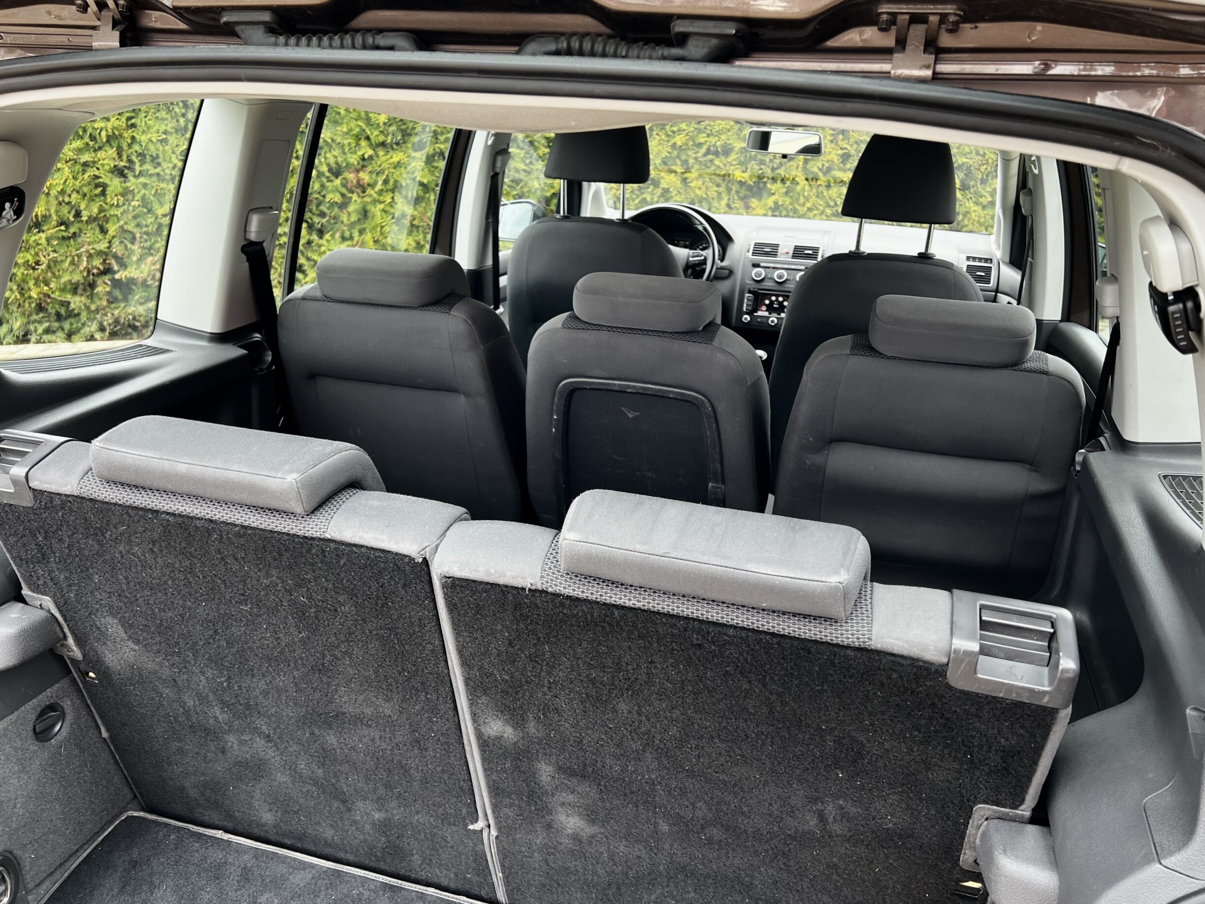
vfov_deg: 51.4
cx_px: 620
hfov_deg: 65.3
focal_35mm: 27
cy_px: 450
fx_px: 940
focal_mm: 5.7
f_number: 1.5
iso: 40
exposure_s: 1/121
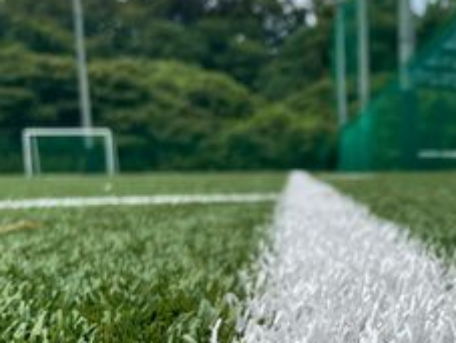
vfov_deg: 24.6
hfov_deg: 30.5
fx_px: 778
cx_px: 446
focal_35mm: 59
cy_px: 264
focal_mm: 4.2
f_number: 1.6
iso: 32
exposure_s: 1/2959
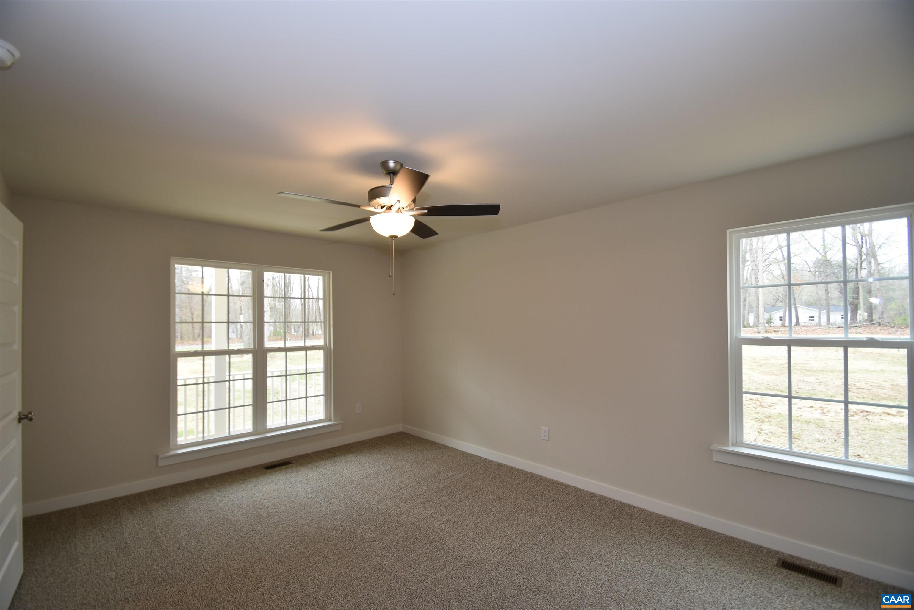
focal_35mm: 15
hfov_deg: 100.4
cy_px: 305
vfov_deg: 77.3
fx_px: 381
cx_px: 457
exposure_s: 1/80
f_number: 4.5
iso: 200
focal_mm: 10
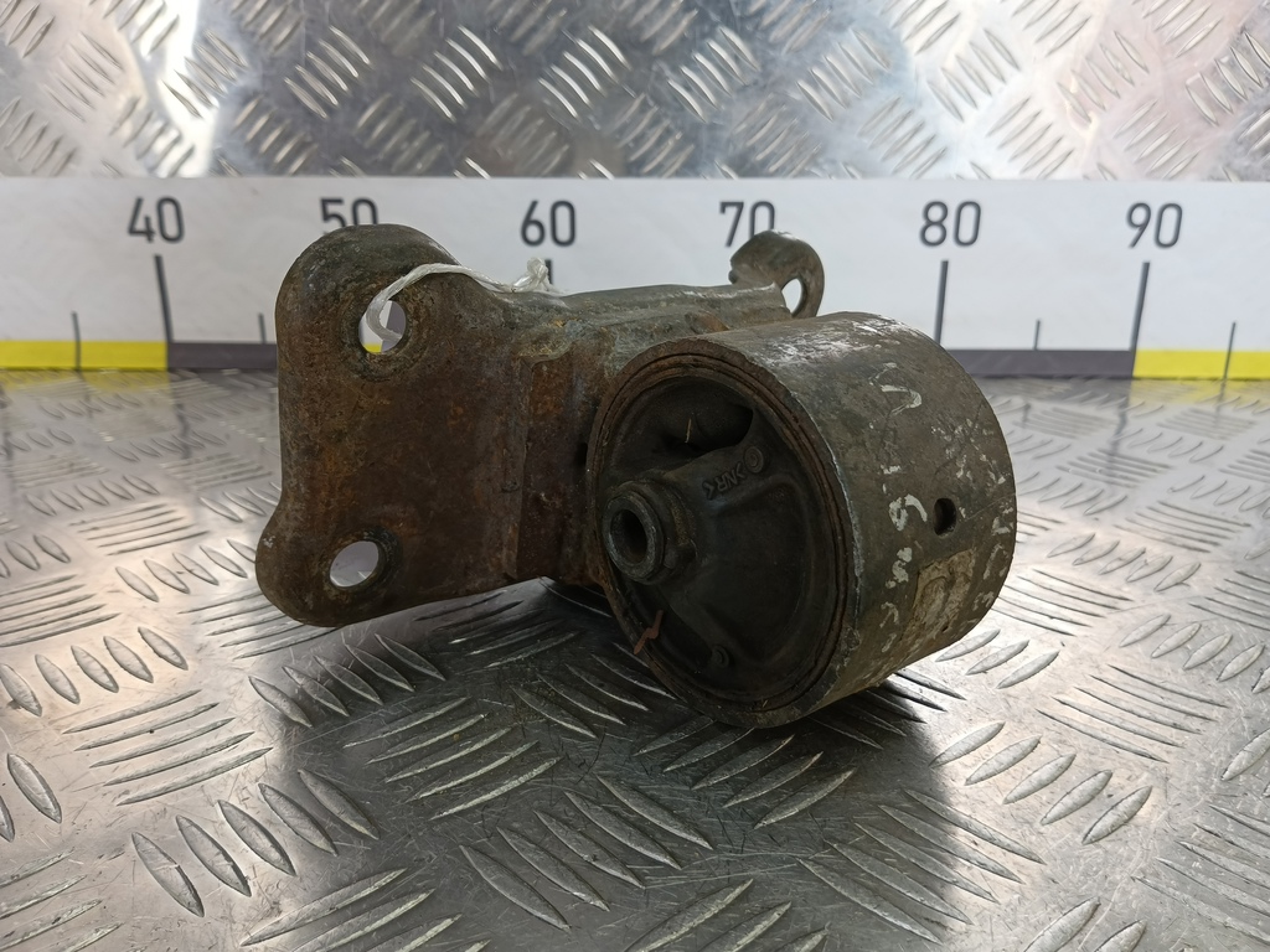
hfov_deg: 73.9
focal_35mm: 23
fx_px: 844
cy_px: 476
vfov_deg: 58.9
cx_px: 635
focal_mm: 4.11
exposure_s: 1/100
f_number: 1.6
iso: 101
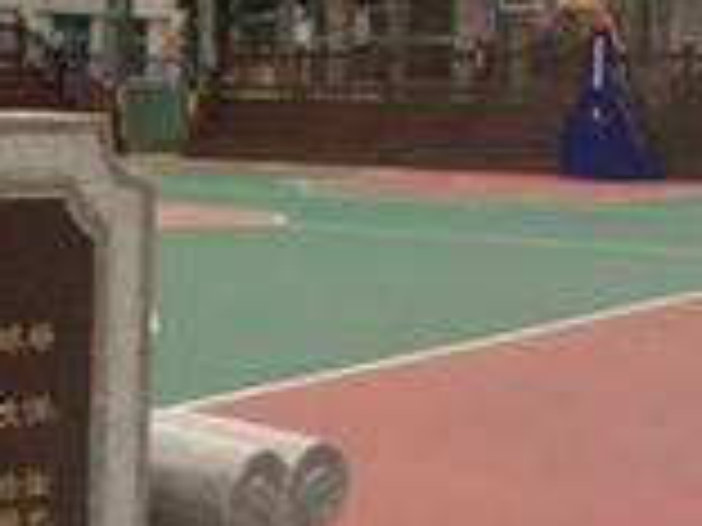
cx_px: -225
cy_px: 155
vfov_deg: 15.8
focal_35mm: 93
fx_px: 1886
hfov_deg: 19.4
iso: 32
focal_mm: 4.15
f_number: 2.2
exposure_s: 1/399
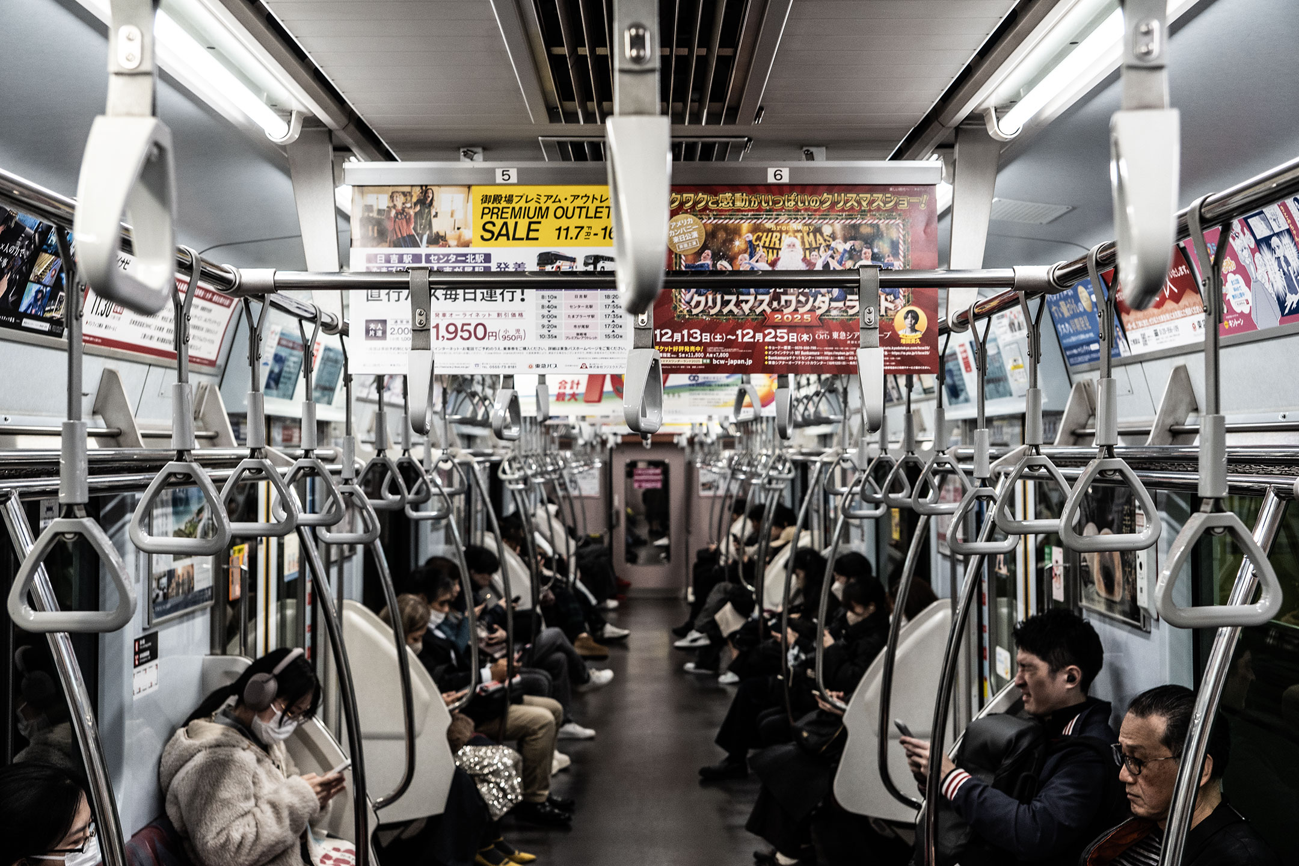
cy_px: 433
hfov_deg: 50.6
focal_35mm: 38
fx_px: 1375
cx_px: 650
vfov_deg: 35.0
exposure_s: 1/80
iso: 640
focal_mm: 25.4
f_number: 4
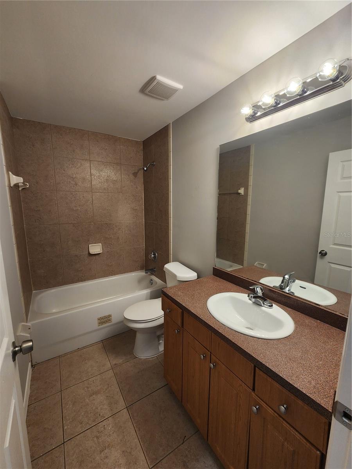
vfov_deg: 106.2
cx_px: 176
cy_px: 234
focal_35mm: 13
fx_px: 176
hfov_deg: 89.9
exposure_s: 1/60
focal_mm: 2.2
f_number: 2.2
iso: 80
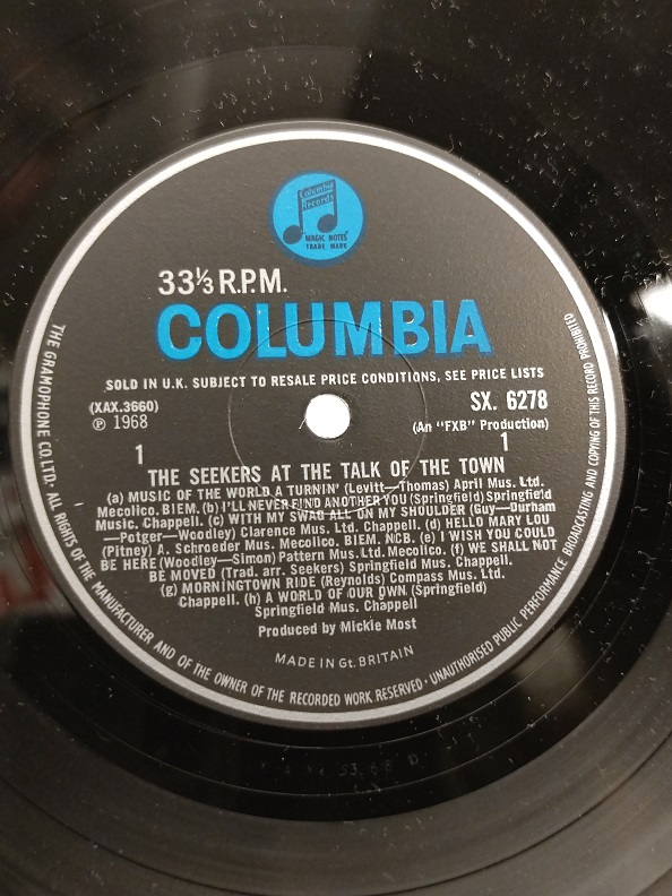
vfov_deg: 39.7
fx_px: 1242
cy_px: 448
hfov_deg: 30.3
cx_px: 336
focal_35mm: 48
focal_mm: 6.72
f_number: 1.69
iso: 1192
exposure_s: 1/60
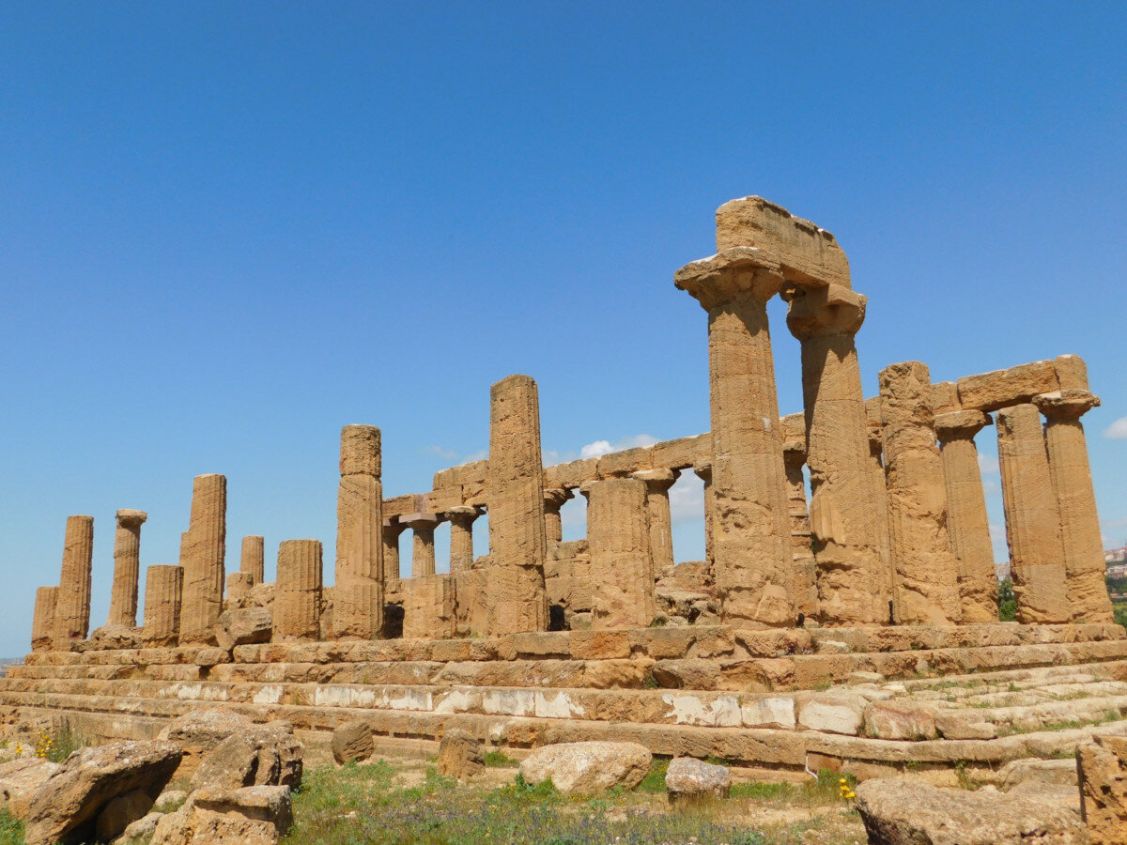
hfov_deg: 60.0
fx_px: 977
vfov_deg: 46.8
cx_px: 564
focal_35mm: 30
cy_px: 422
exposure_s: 1/500
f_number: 6.4
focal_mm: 5.3
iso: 125
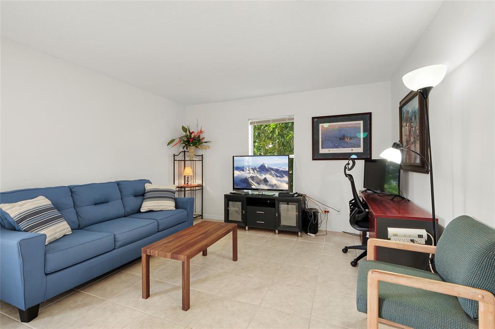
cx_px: 248
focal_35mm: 15
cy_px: 164
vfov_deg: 77.2
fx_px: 206
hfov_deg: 100.5
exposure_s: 1/3
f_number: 7.1
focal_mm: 10
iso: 200
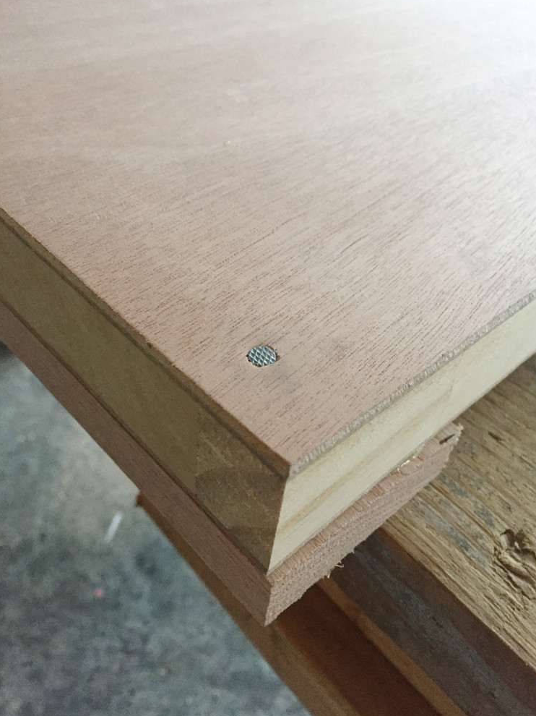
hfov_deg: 46.8
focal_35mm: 30
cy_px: 361
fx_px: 620
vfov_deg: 60.0
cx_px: 275
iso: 250
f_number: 2.2
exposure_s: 1/24
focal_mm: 4.15
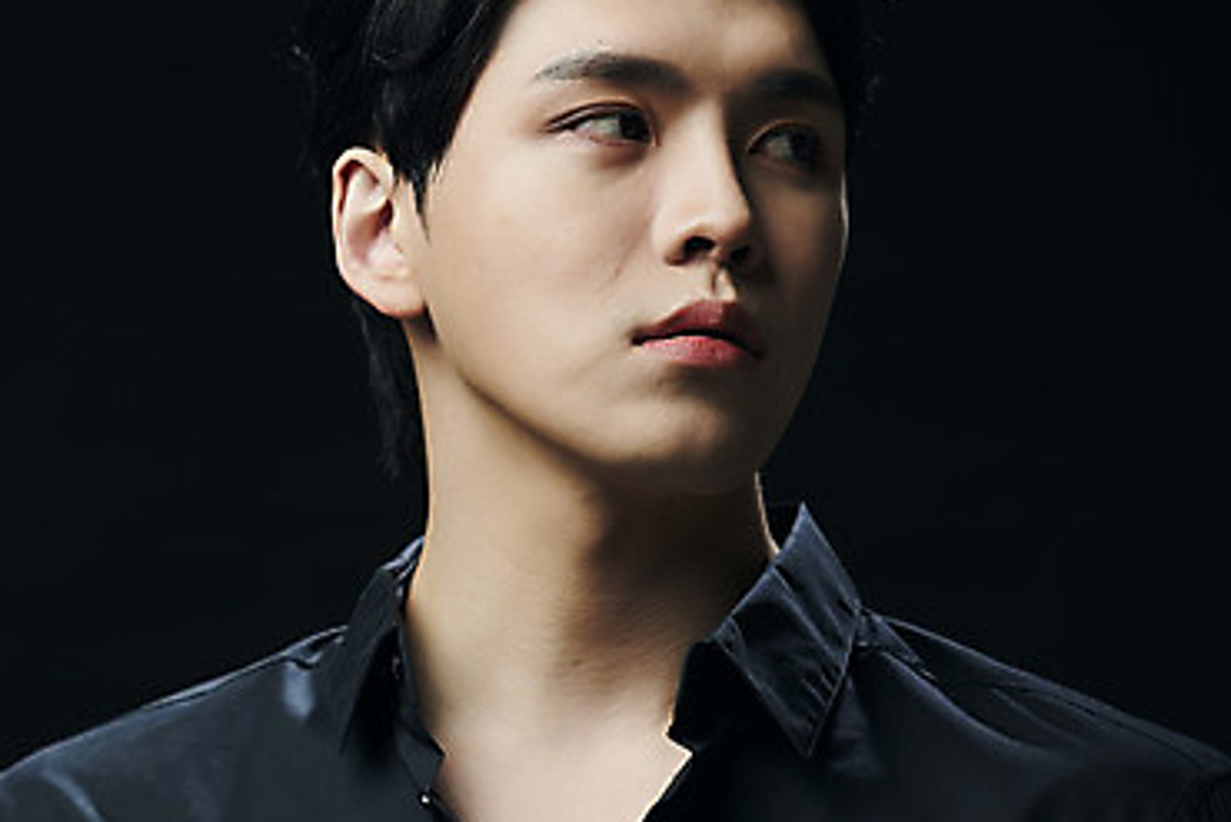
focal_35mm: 235
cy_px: 306
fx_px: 8038
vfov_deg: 5.9
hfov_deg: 8.7
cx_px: 281
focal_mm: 145
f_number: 4
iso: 64
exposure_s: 1/125
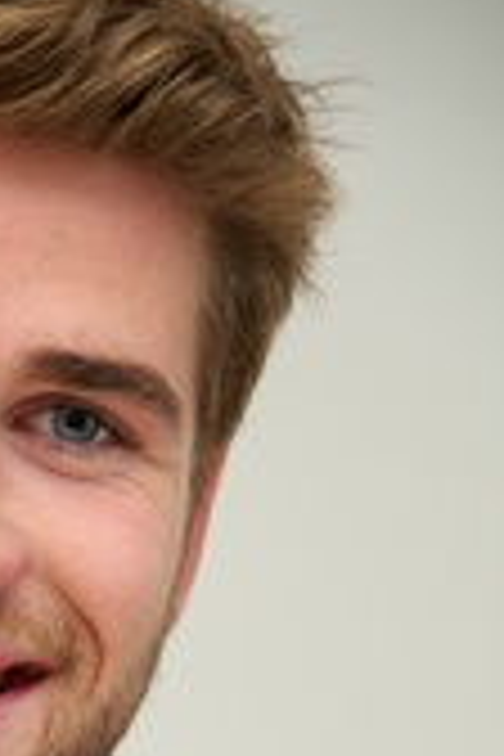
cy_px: 729
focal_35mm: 476
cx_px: -72
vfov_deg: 4.3
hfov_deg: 2.9
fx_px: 9995
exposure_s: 1/60
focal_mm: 200
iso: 400
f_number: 6.3
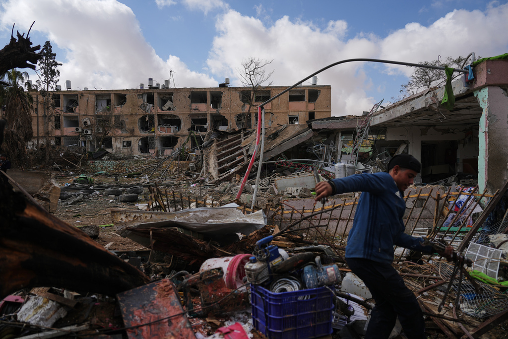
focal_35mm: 24
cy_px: 170
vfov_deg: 53.1
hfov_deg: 73.7
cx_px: 254
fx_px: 339
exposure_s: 1/1600
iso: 50
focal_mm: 24
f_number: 2.8
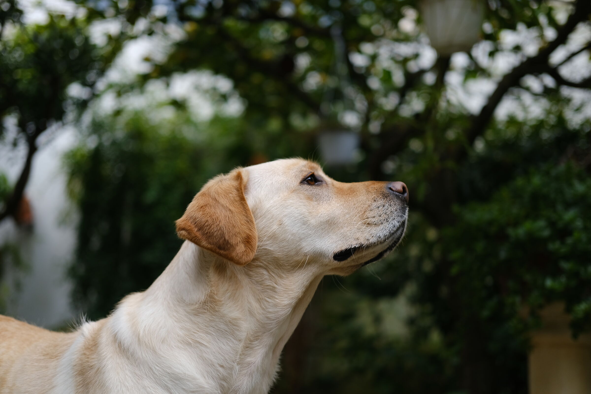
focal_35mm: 53
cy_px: 197
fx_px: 870
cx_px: 296
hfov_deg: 37.5
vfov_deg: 25.5
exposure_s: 1/1000
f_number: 2
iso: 200
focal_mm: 35
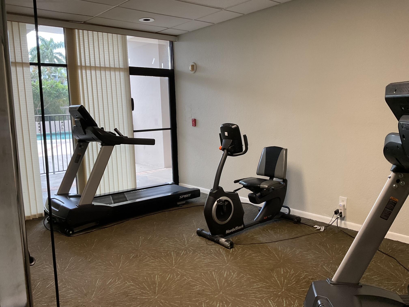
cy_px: 154
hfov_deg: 61.7
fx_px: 343
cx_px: 204
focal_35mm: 29
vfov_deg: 48.2
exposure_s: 1/60
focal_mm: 3
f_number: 1.8
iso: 64
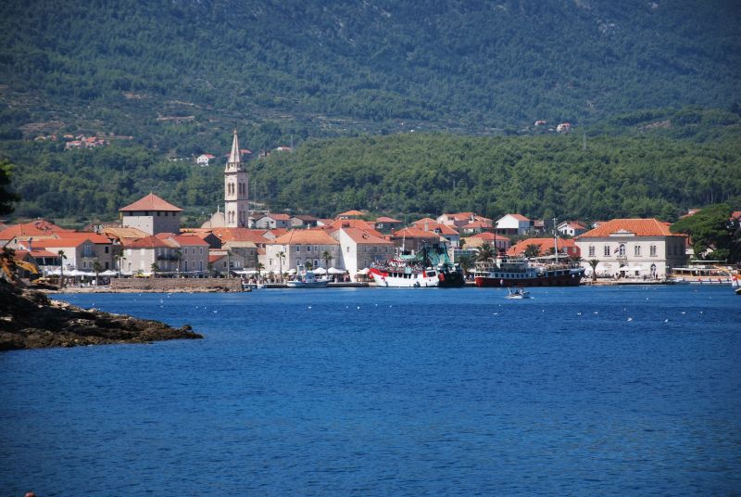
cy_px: 248
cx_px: 370
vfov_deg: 8.7
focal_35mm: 158
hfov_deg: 13.0
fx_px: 3247
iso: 100
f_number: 5.6
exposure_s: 1/500
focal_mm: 105
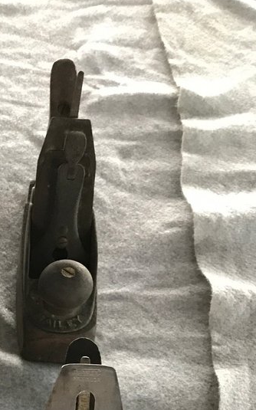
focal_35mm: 63
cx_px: -68
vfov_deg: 30.0
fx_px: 704
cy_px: 420
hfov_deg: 19.2
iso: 100
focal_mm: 3.99
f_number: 1.8
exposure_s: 1/15
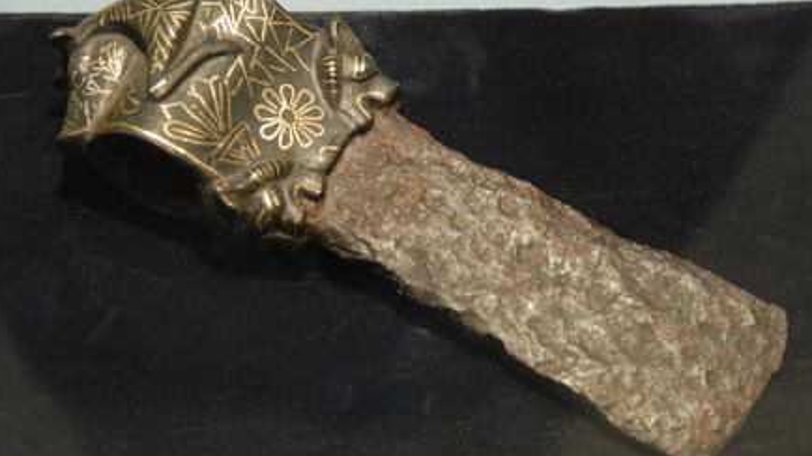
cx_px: 404
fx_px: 2229
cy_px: 211
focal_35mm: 104
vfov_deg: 11.7
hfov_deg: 20.6
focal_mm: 65
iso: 800
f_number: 5
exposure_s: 1/20
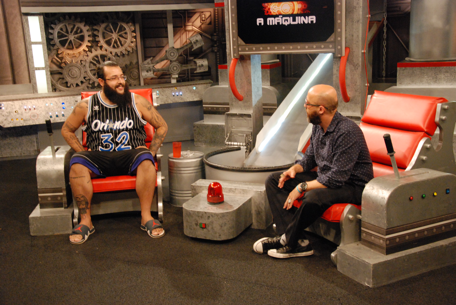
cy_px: 152
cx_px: 228
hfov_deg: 41.1
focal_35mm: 48
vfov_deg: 28.2
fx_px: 609
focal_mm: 32
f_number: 5.6
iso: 1600
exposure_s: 1/30
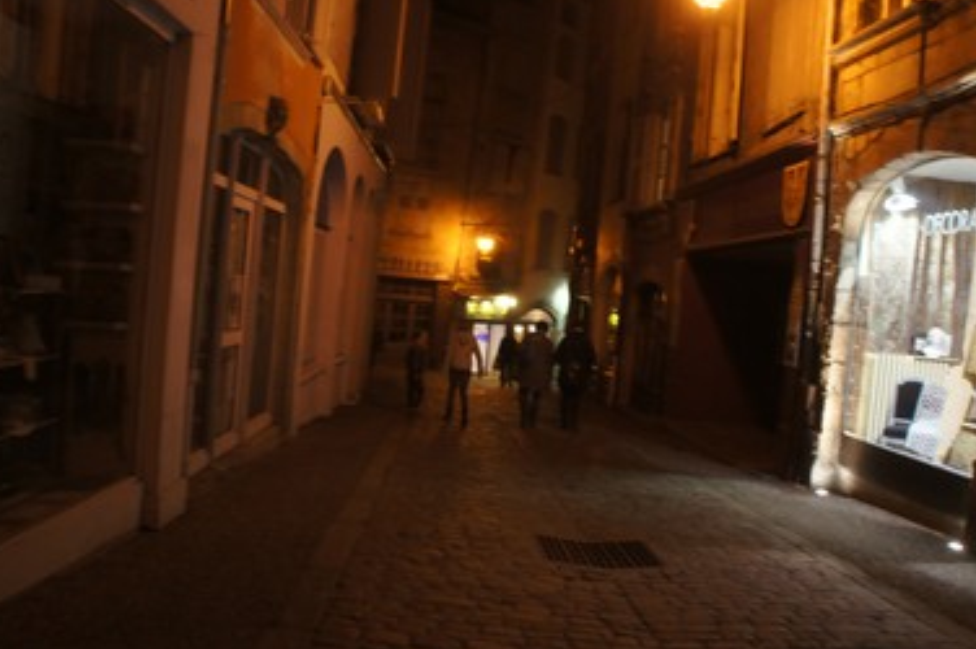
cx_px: 537
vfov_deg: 39.9
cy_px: 326
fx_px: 894
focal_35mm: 33
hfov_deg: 57.2
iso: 1000
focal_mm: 18
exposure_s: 1/30
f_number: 3.5
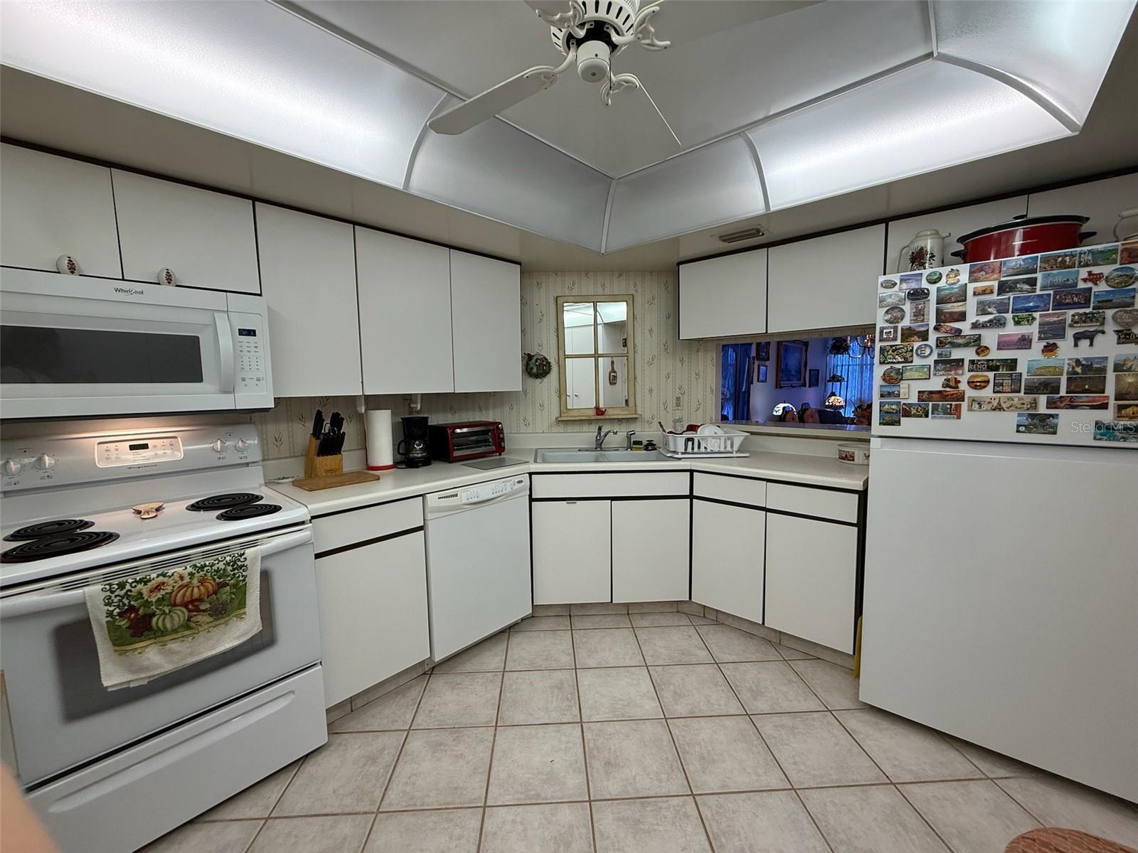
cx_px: 569
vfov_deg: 85.7
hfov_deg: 102.1
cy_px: 426
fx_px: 460
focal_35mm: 14
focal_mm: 2.22
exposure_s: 1/120
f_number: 2.2
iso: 200
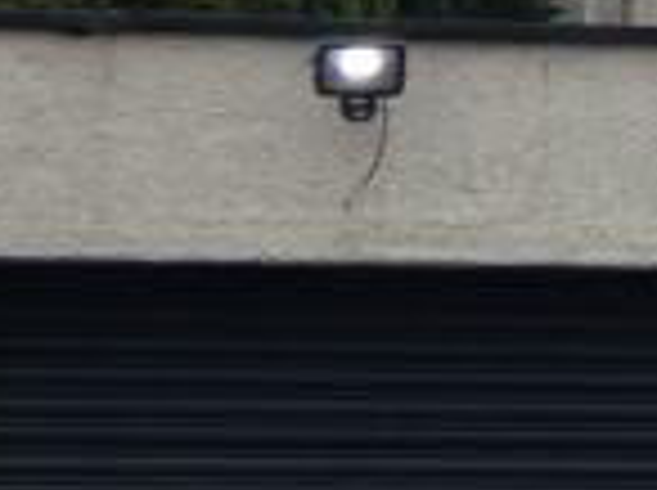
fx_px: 4661
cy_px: 9
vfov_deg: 6.0
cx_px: 1773
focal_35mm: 246
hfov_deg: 7.4
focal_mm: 6.2
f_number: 3.4
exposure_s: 1/320
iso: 80
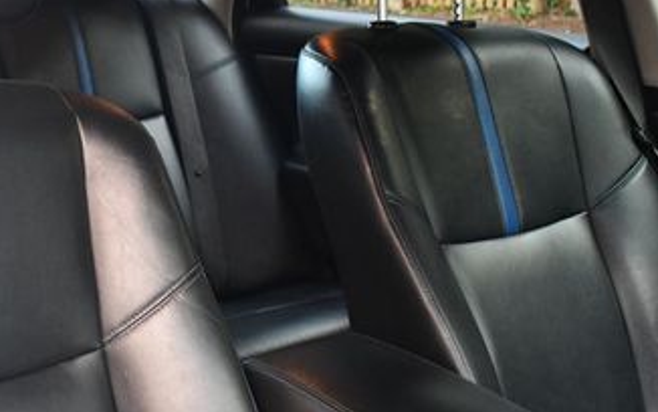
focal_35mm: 60
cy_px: 168
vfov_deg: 21.6
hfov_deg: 33.4
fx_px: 1076
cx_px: 176
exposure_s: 1/125
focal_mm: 20
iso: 1600
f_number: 3.8
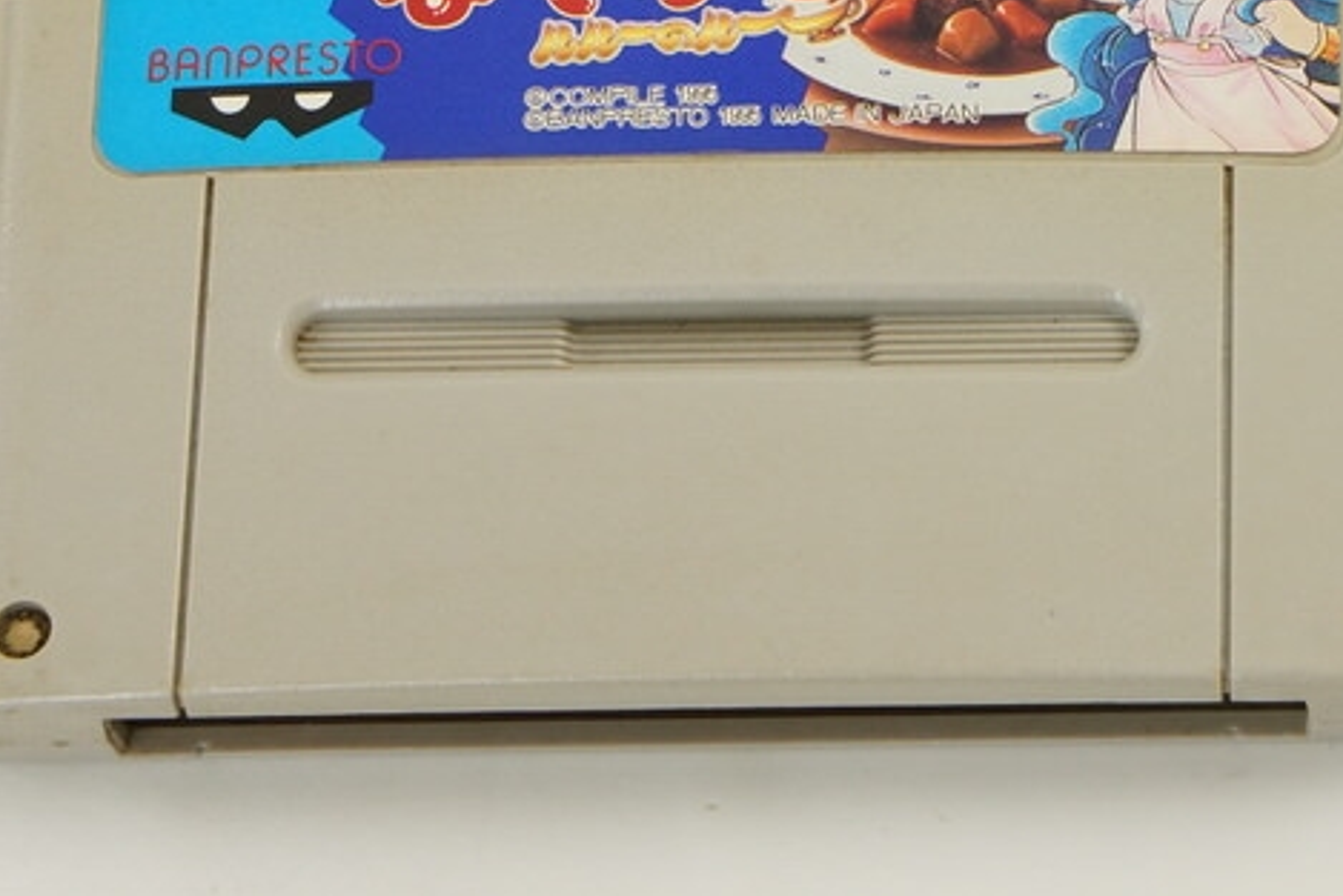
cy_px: -235
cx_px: 1466
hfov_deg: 10.6
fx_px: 7164
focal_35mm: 192
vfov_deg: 7.1
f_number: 6.3
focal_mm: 50
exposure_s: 1/80
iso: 800
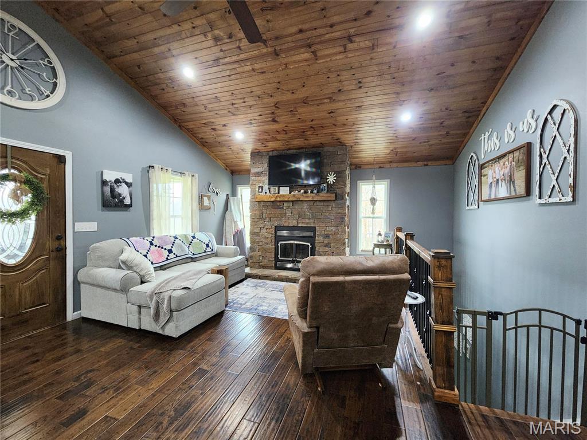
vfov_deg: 89.9
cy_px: 220
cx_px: 294
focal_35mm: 13
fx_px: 220
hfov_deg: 106.2
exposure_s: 1/30
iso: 640
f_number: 2.2
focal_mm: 2.2
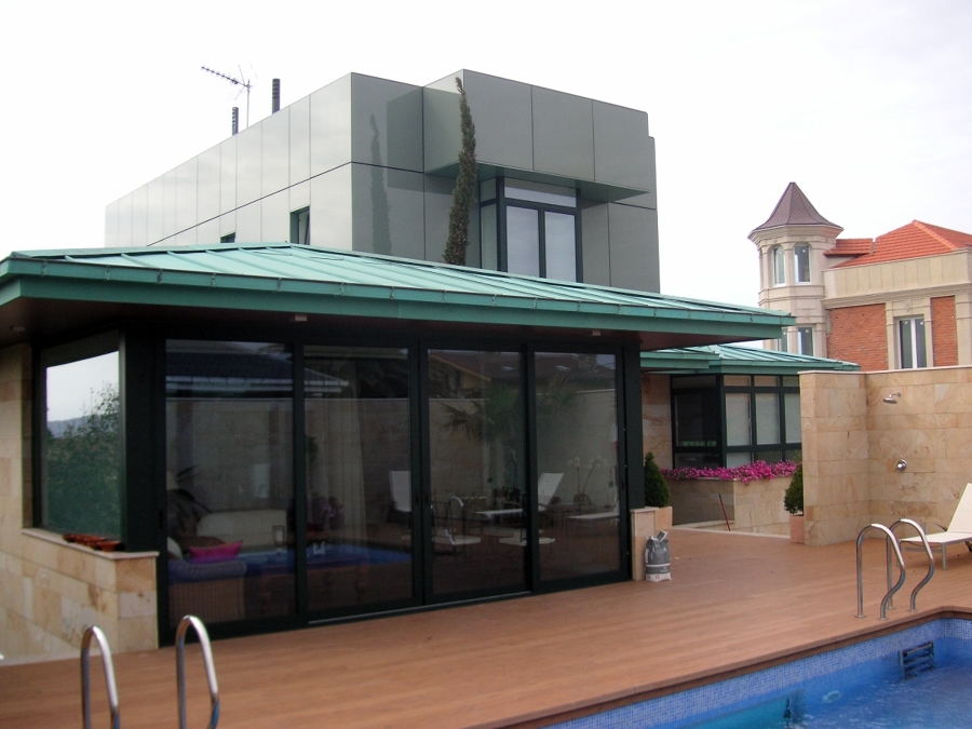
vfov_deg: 38.7
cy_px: 364
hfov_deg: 50.1
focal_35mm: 37
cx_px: 486
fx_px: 1039
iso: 50
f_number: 2.8
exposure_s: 1/500
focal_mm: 6.1
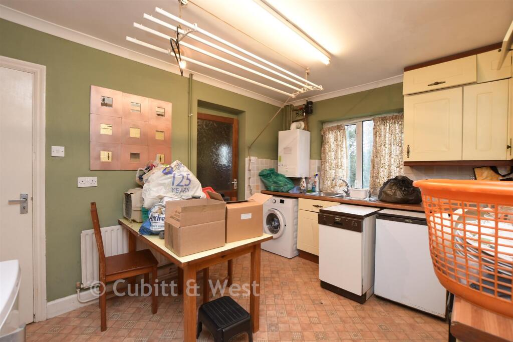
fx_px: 214
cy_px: 171
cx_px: 256
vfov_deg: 77.3
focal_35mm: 15
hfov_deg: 100.4
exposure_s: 1/4
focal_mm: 10
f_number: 8
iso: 400
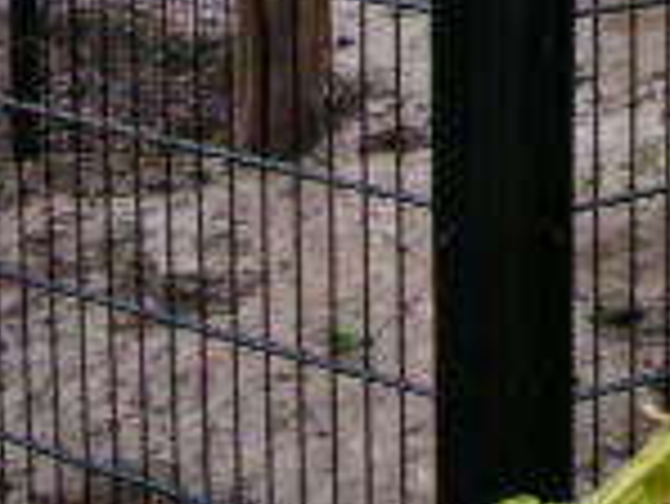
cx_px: 931
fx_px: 3157
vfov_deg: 8.8
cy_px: -360
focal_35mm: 163
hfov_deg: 11.7
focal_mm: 6.3
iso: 400
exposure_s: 1/345
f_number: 4
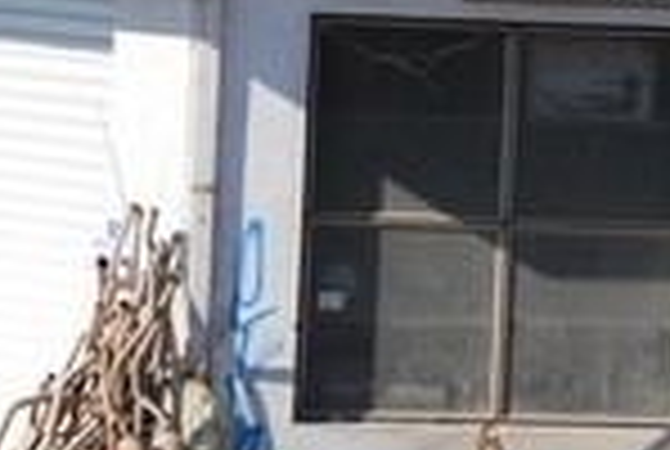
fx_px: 4214
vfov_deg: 6.1
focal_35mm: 226
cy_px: 115
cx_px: 540
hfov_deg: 9.1
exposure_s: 1/400
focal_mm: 50
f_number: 10
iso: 200
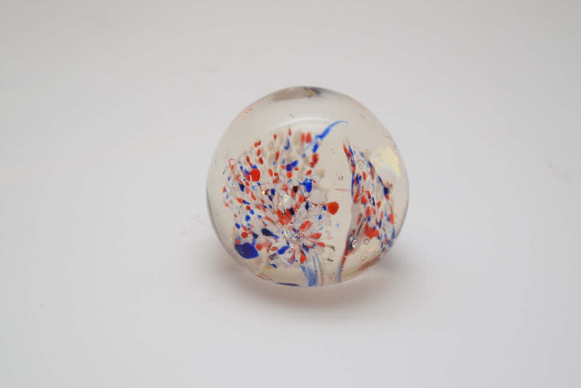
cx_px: 290
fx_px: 1332
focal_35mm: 82
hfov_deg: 24.6
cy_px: 194
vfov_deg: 16.6
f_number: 5.6
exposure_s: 1/80
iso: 800
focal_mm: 55
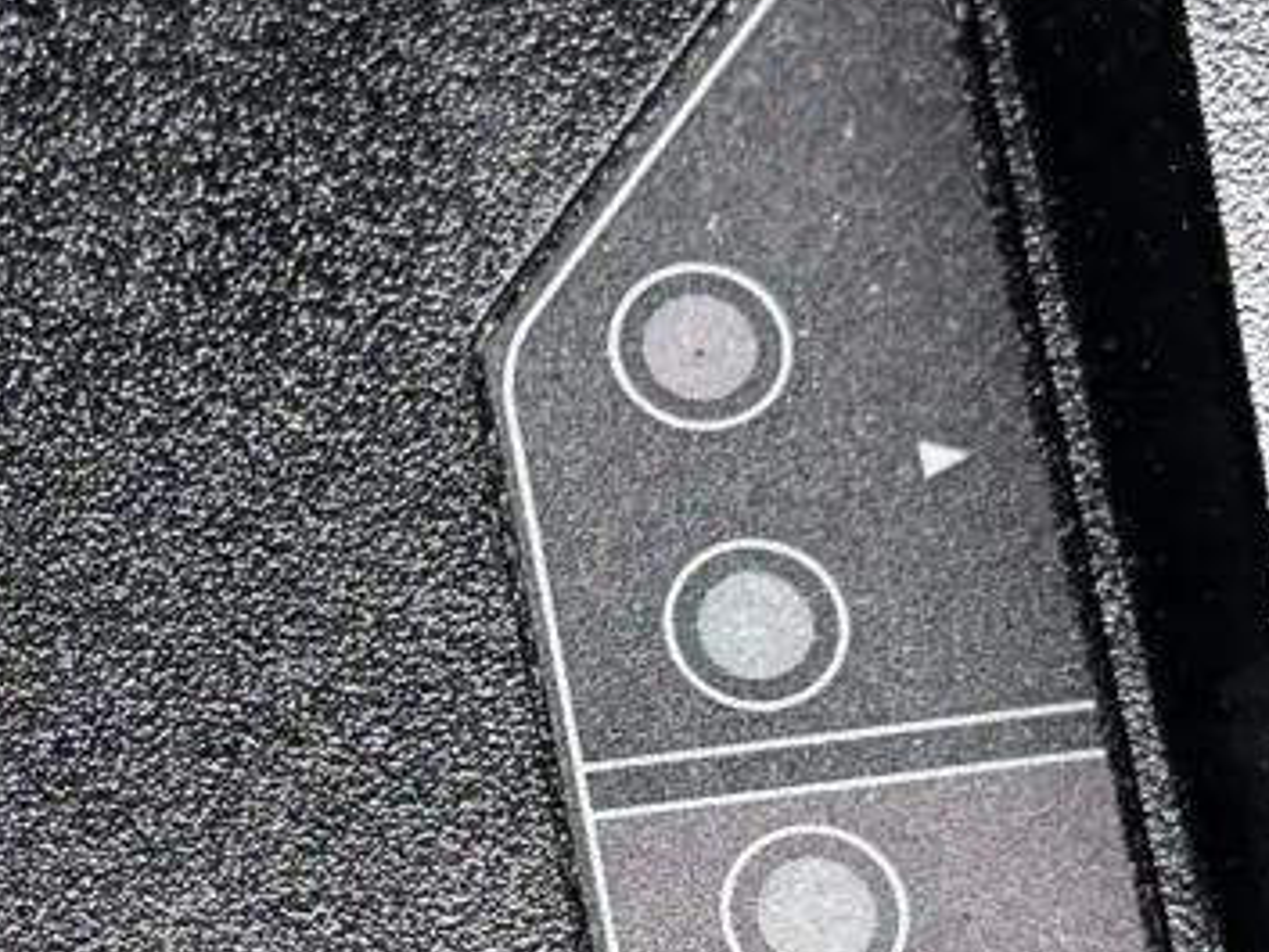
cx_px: 133
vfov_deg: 8.5
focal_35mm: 174
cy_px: 862
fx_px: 6381
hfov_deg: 11.3
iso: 160
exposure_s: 1/50
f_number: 1.78
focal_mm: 6.76
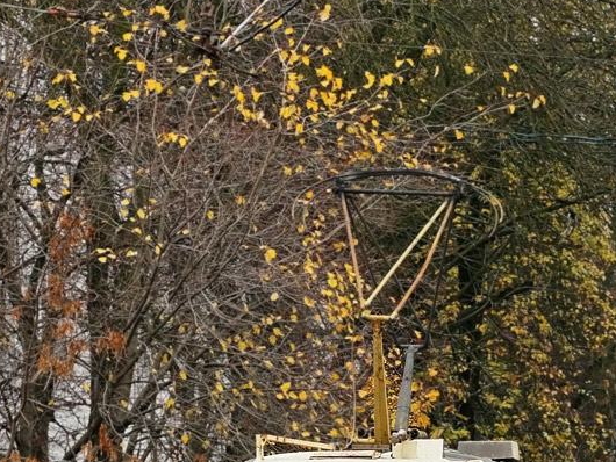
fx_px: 4578
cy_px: 435
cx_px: 386
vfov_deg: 5.8
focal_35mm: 257
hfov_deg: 7.7
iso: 800
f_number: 5.6
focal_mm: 75
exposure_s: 1/250
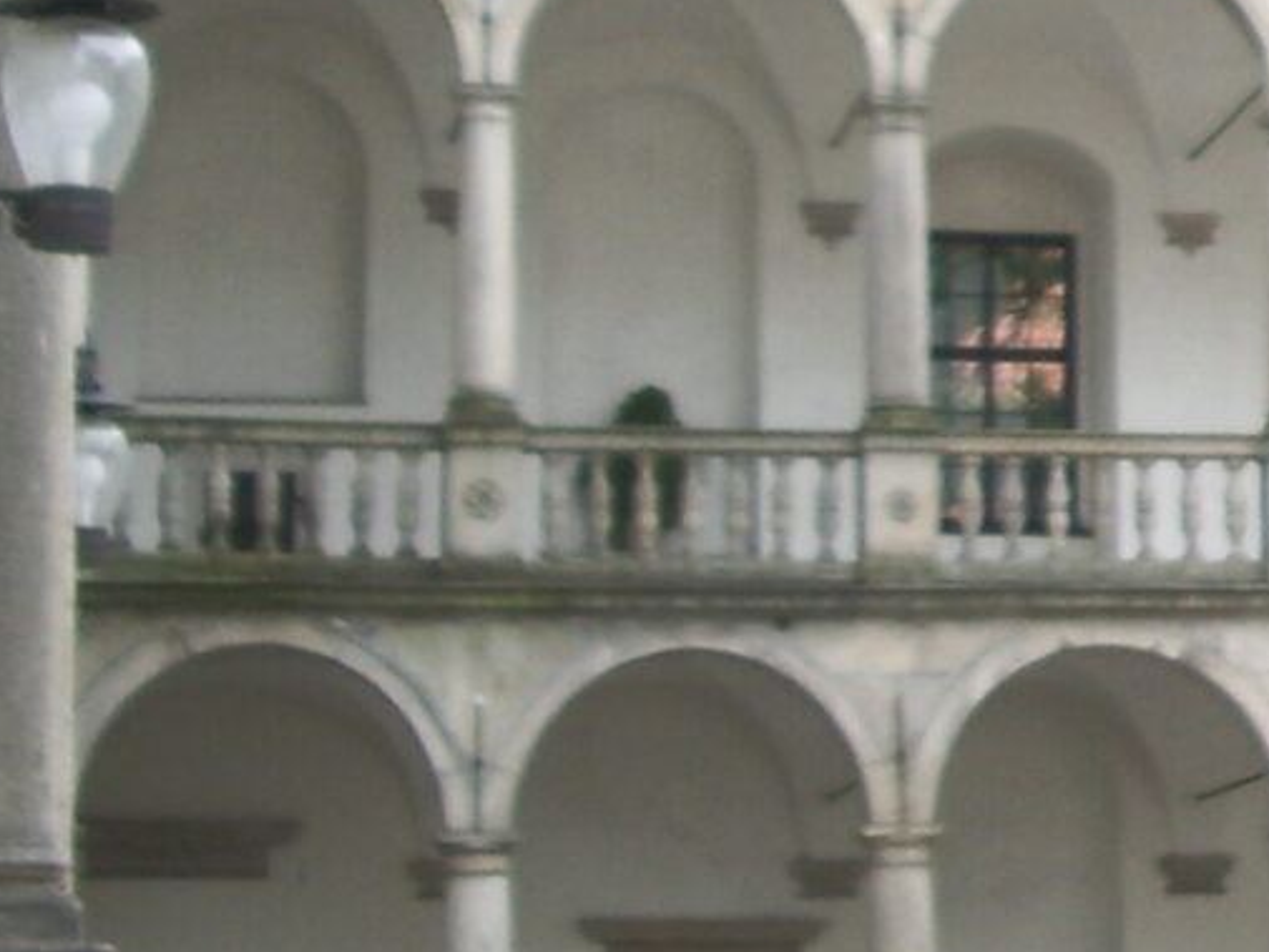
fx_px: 4877
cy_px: 133
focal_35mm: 133
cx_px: 1890
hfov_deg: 13.9
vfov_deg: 11.1
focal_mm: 5.8
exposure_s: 1/80
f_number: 2.6
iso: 50
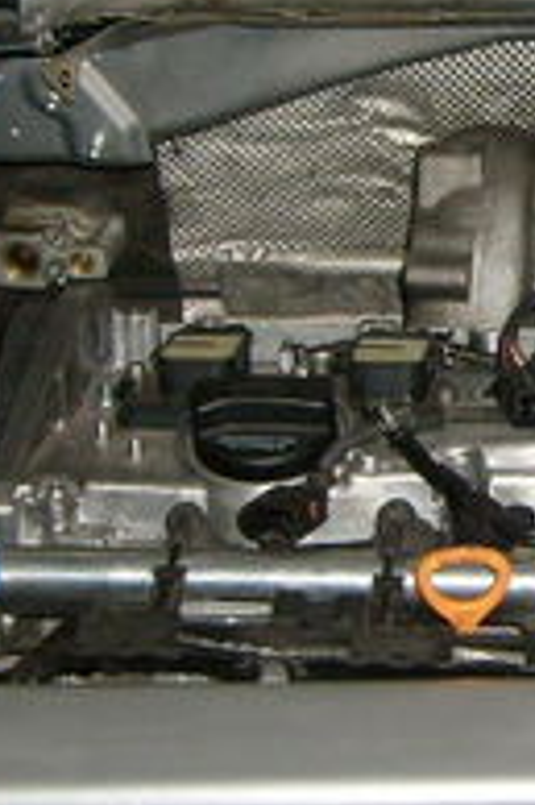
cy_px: 307
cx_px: 738
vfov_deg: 17.1
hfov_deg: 11.1
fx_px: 2680
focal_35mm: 120
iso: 100
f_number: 2.8
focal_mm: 5.8
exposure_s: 1/45
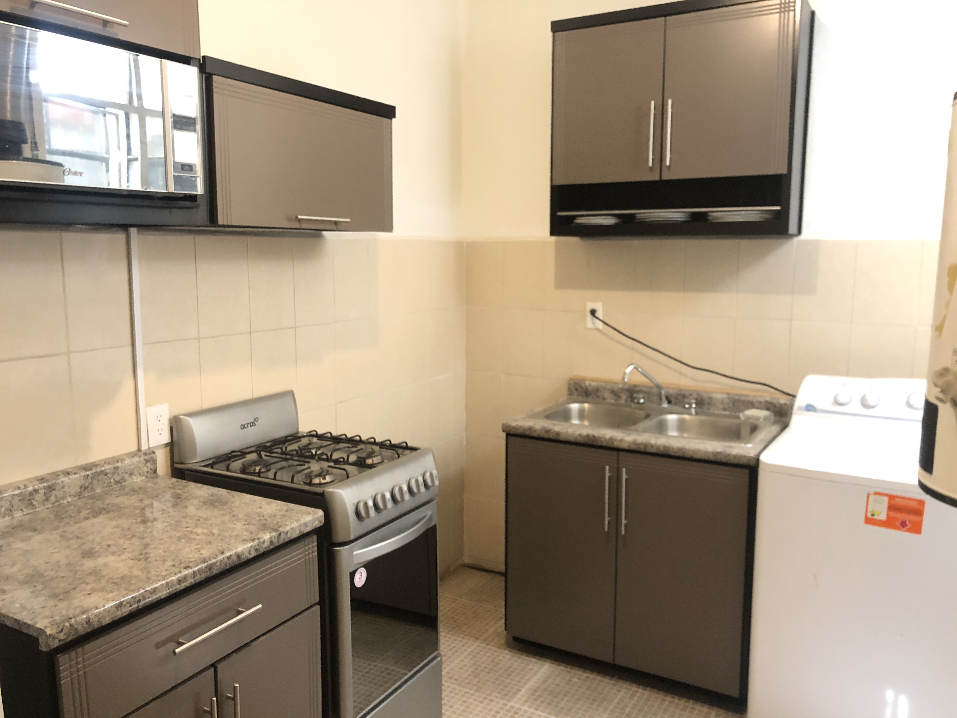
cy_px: 359
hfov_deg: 63.4
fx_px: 774
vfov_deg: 49.7
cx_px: 478
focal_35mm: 28
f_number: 1.8
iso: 100
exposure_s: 1/9
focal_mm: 4
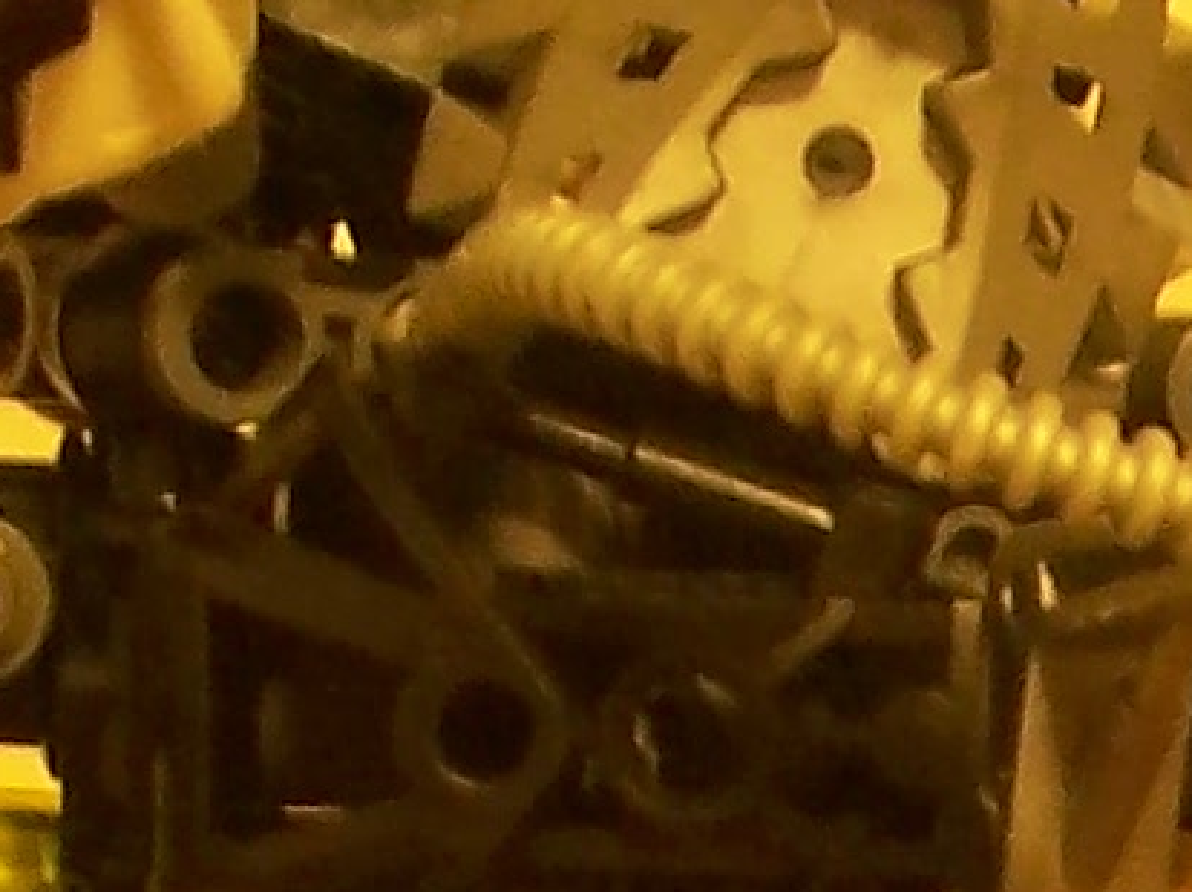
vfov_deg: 4.9
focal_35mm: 292
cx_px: 2701
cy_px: 2624
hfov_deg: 6.5
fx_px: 10049
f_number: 2.8
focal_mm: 7.8
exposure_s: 1/8
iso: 200
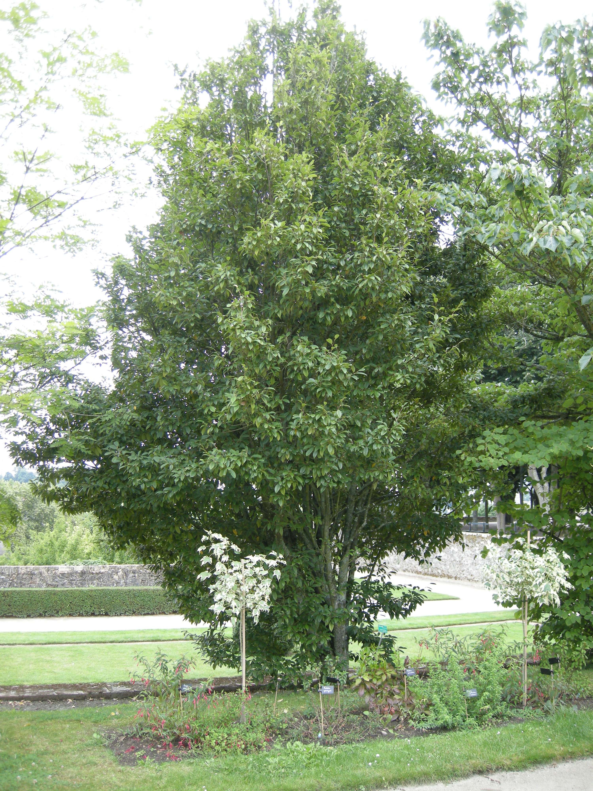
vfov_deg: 52.6
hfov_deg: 40.7
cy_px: 396
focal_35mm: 35
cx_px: 296
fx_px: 799
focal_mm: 7.5
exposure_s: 1/60
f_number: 2.7
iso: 96
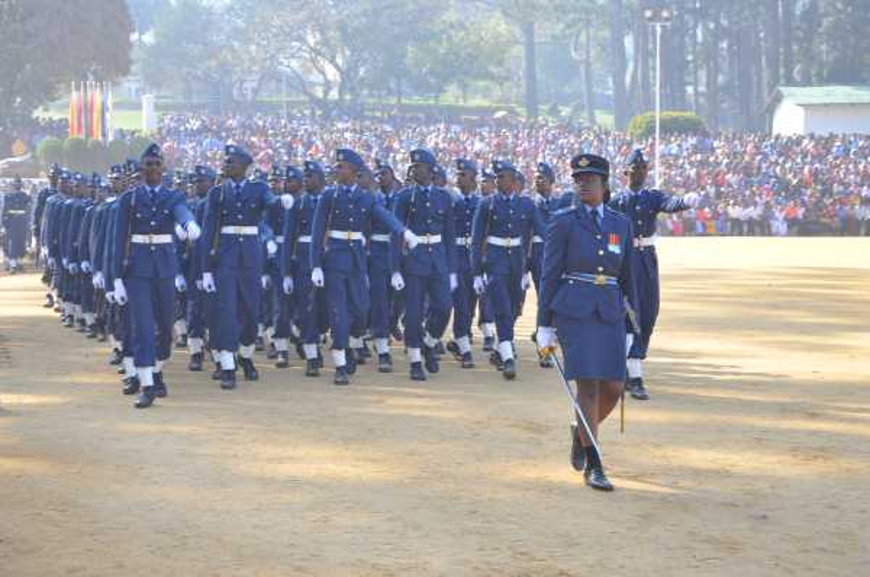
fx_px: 1882
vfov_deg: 17.4
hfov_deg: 26.0
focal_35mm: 78
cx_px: 435
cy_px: 288
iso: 200
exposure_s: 1/125
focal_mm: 52
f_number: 8
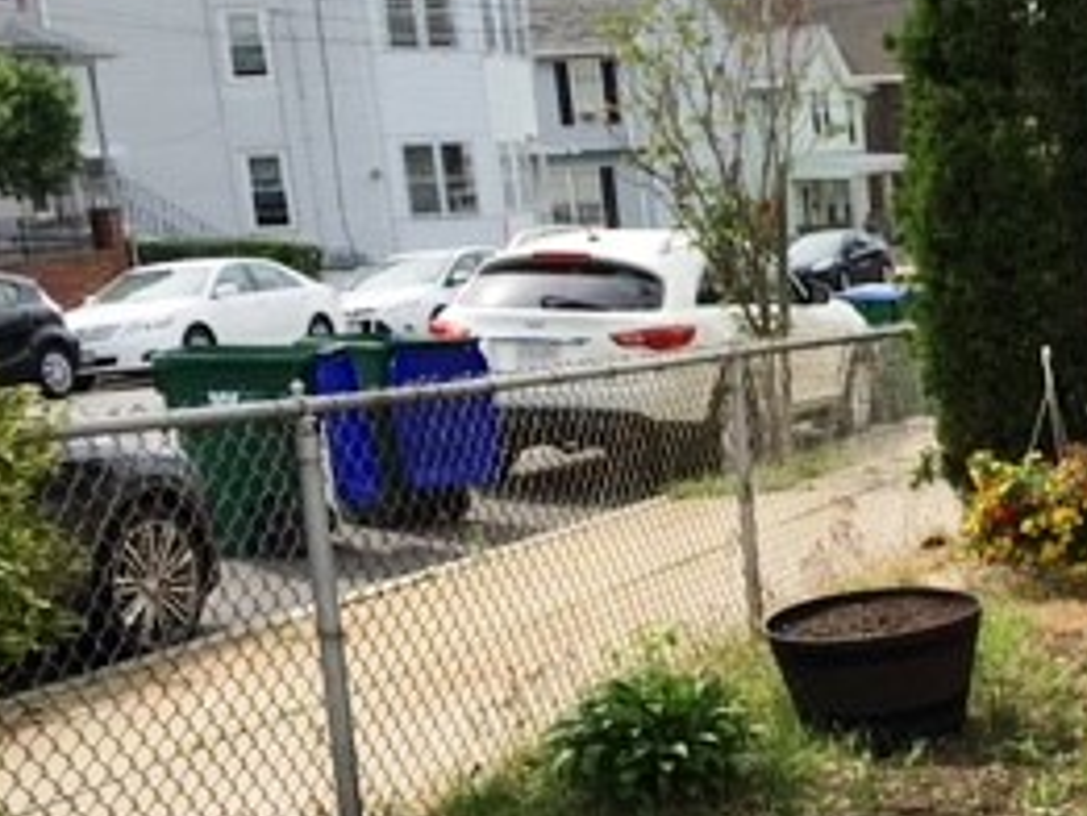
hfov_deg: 25.3
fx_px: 2231
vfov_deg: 20.3
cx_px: 1216
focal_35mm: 71
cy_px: 733
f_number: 2.2
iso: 25
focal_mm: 4.15
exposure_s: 1/1068
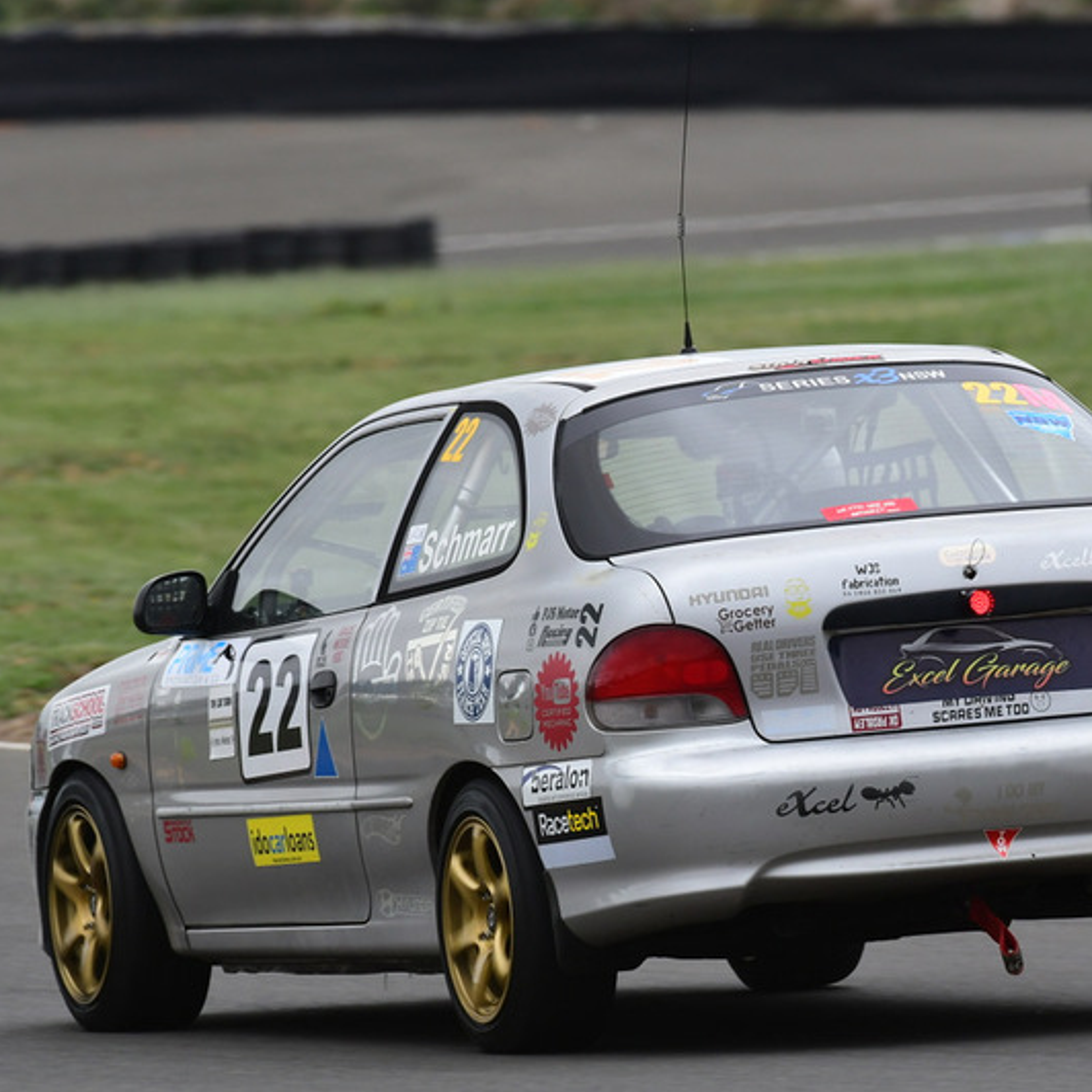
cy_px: 546
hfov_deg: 2.2
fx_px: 28766
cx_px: 684
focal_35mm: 806
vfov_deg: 2.2
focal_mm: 420
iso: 640
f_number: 10
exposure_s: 1/640
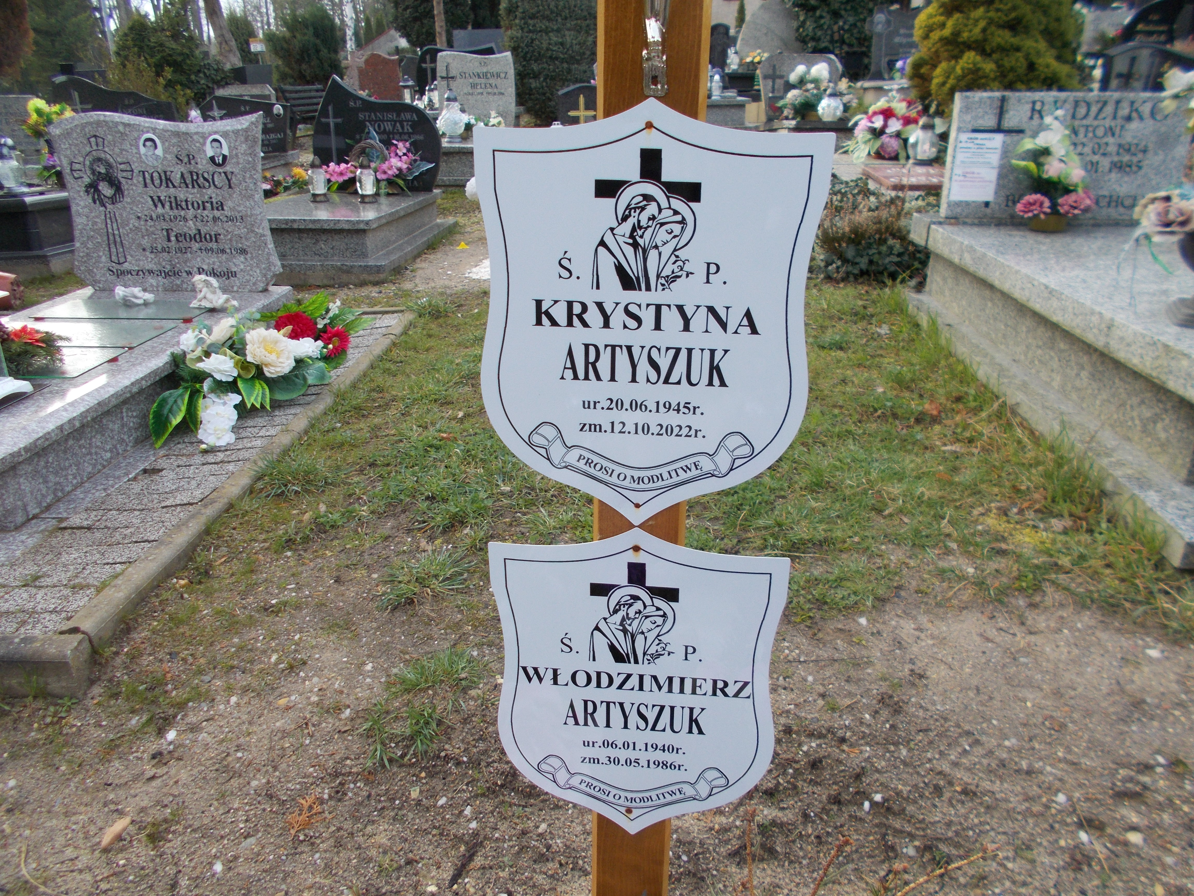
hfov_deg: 67.3
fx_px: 897
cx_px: 597
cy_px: 448
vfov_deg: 53.1
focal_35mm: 26
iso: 80
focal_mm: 4.6
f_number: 3.2
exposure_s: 1/125
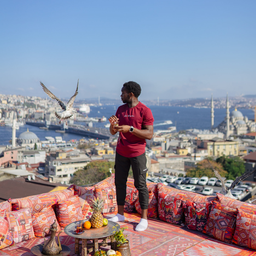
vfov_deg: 37.1
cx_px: 127
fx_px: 377
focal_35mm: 45
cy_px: 85
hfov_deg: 37.6
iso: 125
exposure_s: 1/4000
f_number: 1.7
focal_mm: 35
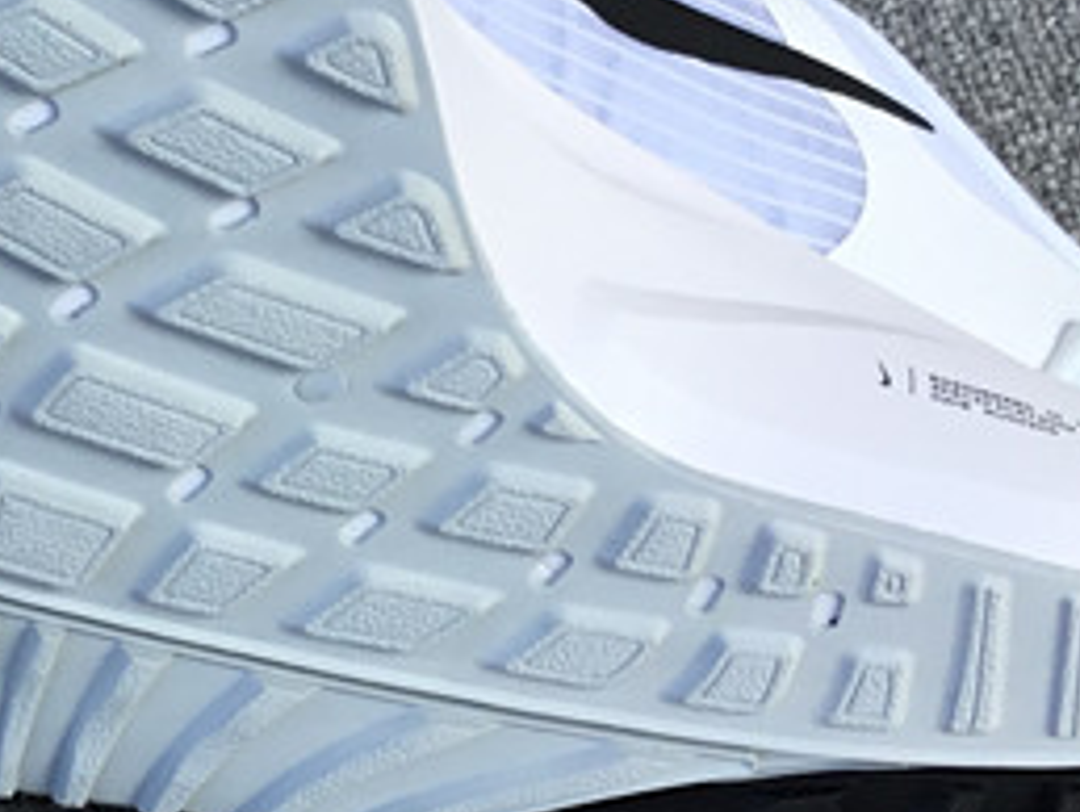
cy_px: 442
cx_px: 13
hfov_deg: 17.8
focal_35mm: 108
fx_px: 3373
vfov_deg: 13.7
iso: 25
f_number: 2.4
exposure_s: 1/182
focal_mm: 3.3
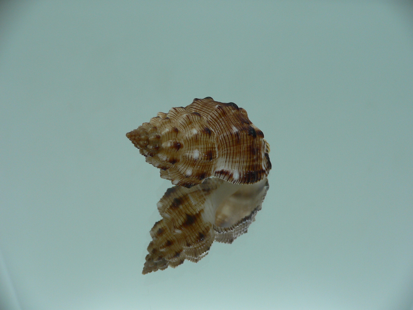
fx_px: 418
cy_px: 155
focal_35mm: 35
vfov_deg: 40.7
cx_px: 206
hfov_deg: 52.6
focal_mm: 4.6
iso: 80
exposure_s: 1/60
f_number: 2.8
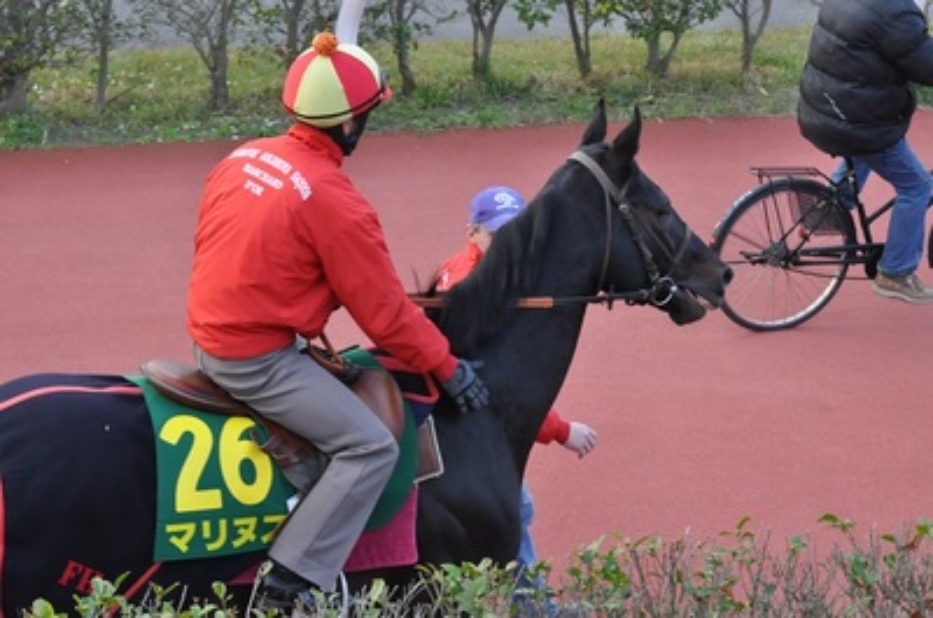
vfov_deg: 13.0
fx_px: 2716
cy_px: 309
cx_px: 466
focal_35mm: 105
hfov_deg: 19.5
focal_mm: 70
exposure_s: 1/200
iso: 1000
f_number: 7.1
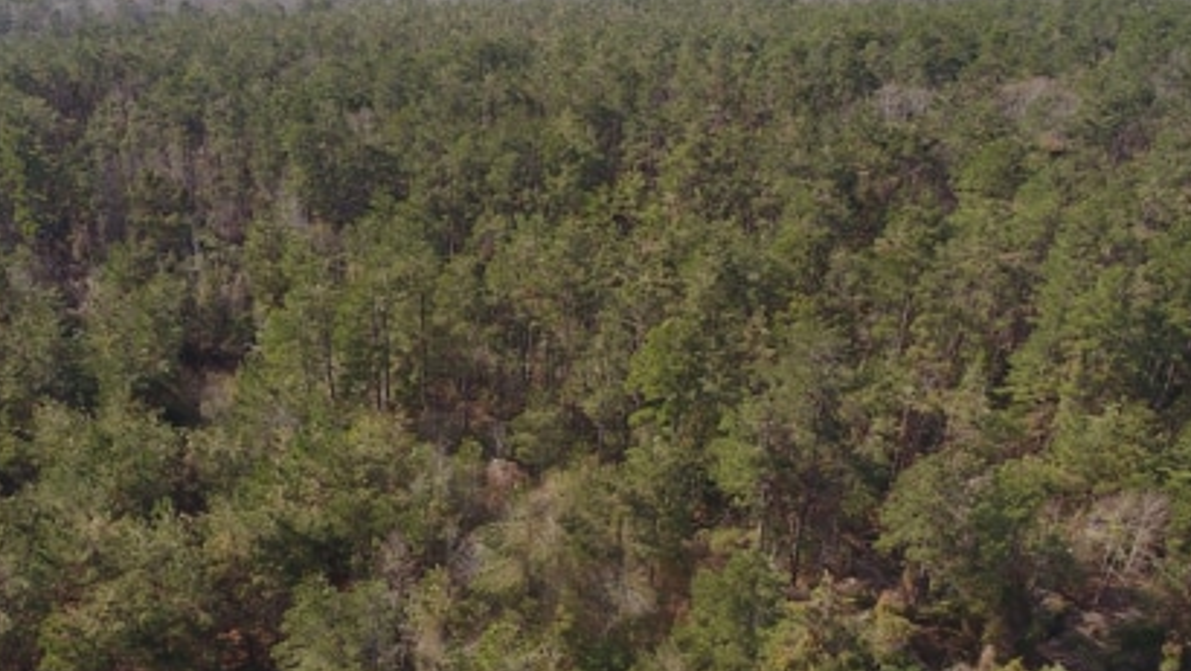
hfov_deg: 57.5
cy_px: 540
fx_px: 1074
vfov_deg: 33.6
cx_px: 471
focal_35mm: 34
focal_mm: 3.61
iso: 100
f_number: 2.8
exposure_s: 1/419
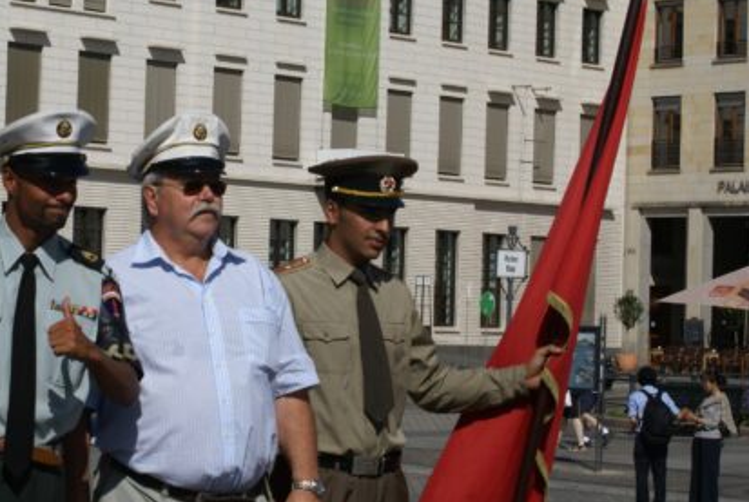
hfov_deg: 18.6
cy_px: 261
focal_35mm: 109
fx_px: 2272
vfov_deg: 12.6
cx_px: 223
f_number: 13
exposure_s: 1/250
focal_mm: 50
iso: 100
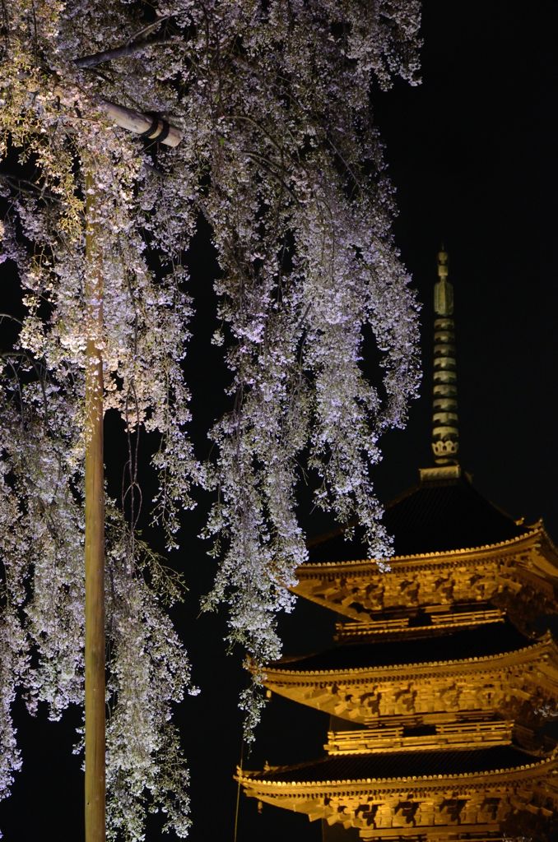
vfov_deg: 18.2
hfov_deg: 12.1
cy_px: 421
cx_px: 279
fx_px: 2628
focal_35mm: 112
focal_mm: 75
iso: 2500
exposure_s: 1/20
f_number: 6.3
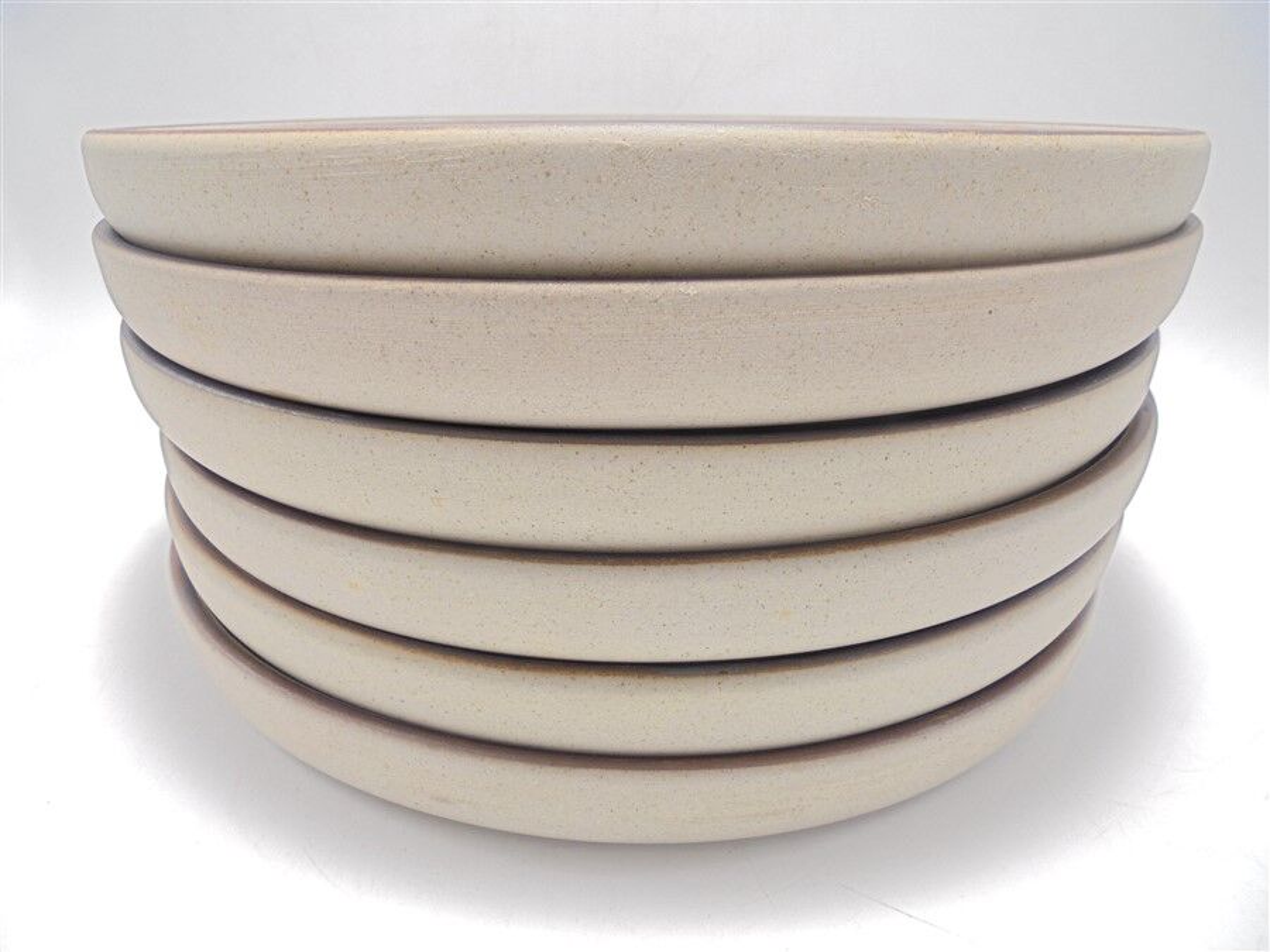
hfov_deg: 67.3
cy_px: 476
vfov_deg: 53.1
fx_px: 954
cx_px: 635
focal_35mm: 26
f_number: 3.5
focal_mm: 4.6
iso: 100
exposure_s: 1/30
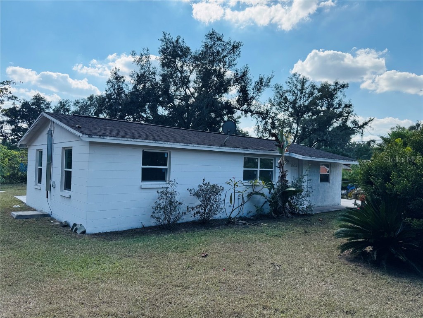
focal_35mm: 24
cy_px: 159
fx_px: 293
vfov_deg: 56.8
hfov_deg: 71.6
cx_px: 212
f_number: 1.78
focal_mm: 6.76
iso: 80
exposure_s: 1/3413
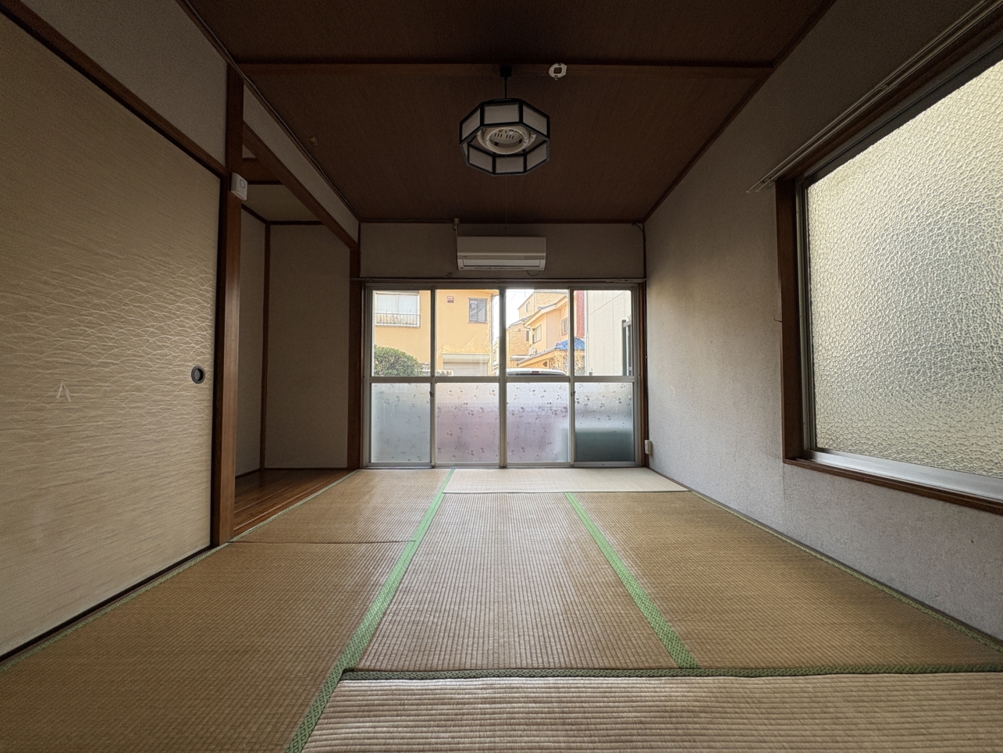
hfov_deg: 102.1
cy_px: 376
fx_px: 406
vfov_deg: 85.7
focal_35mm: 14
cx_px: 502
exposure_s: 1/99
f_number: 2.2
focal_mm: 2.22
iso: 50
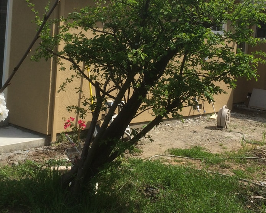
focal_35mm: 56
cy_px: 46
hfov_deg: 33.6
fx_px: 441
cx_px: 127
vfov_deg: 26.7
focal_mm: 4.12
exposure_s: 1/1866
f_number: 2.2
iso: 32
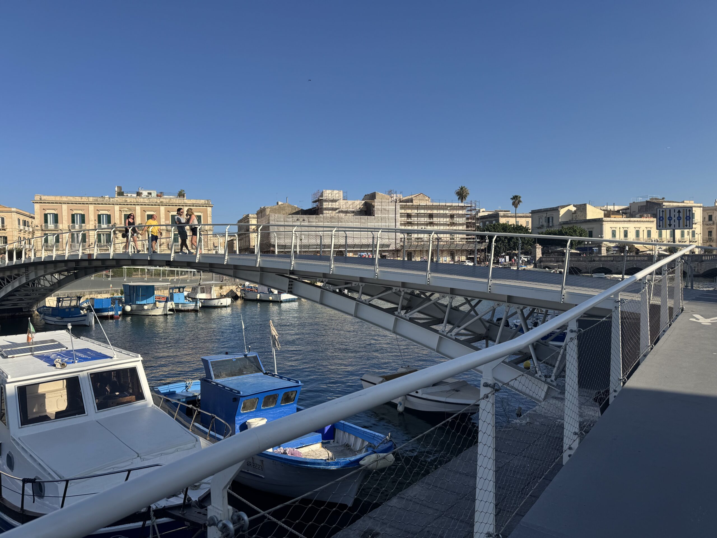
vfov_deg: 56.8
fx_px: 497
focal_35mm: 24
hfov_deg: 71.6
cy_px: 269
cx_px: 358
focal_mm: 6.76
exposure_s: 1/5348
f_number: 1.78
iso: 80
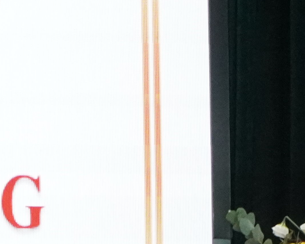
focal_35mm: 458
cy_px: 202
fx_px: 4134
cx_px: -526
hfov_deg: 4.1
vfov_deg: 3.4
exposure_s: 1/125
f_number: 9
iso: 4000
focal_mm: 58
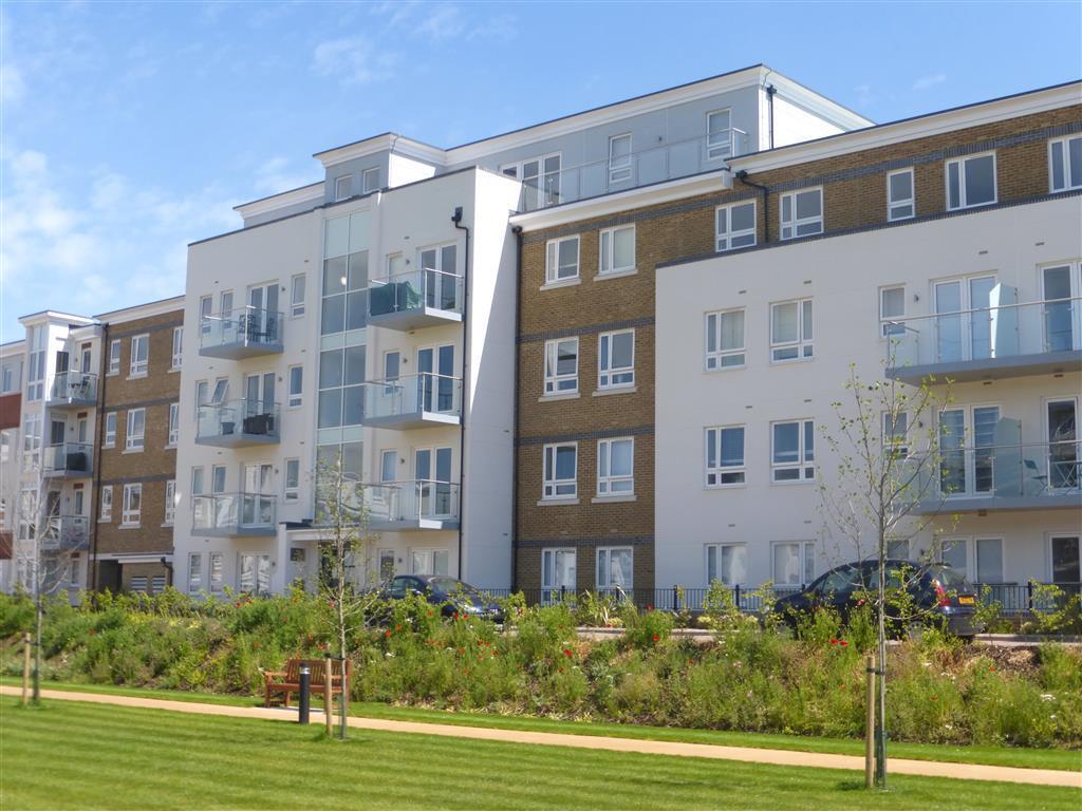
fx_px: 1469
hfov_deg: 40.4
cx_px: 541
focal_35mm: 47
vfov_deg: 30.9
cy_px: 406
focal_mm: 8.5
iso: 100
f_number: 4.2
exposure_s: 1/640
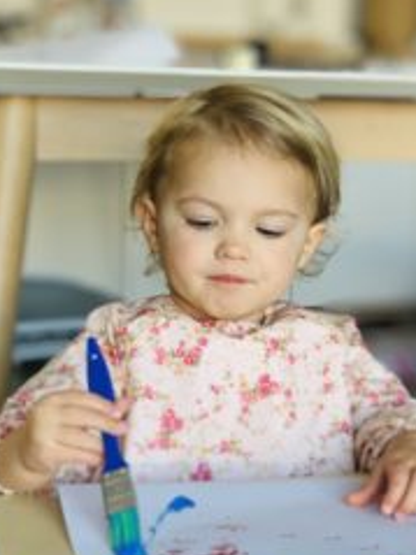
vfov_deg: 22.5
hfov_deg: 16.9
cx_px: 263
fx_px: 1395
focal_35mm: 87
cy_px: 272
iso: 100
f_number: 2.4
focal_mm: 6
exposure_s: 1/122
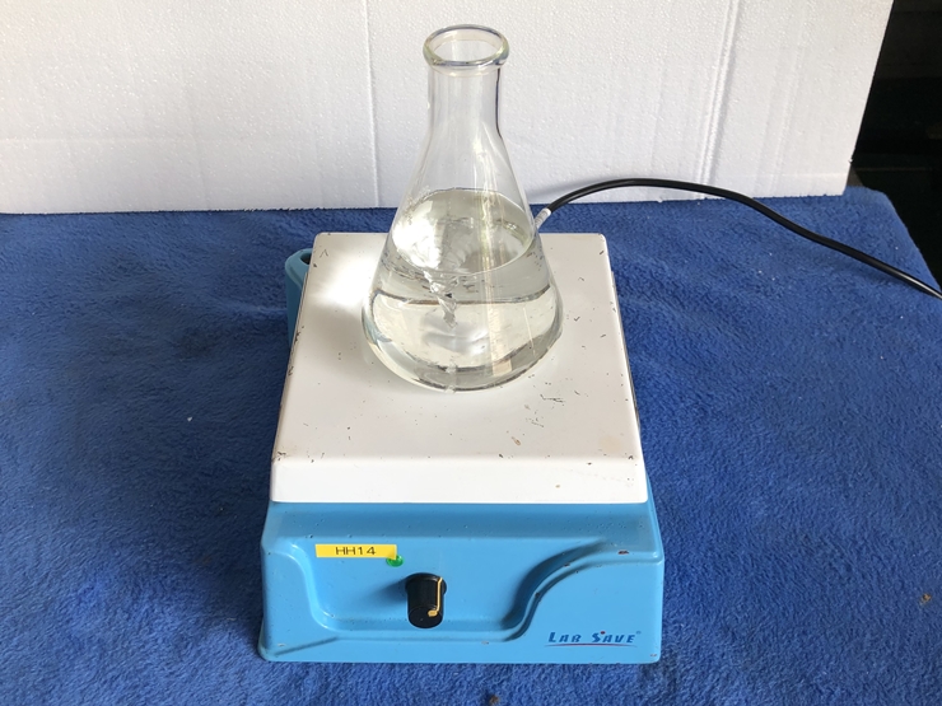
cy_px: 353
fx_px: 762
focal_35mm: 28
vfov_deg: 49.7
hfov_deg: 63.4
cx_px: 471
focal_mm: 4
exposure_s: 1/120
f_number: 1.8
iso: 25
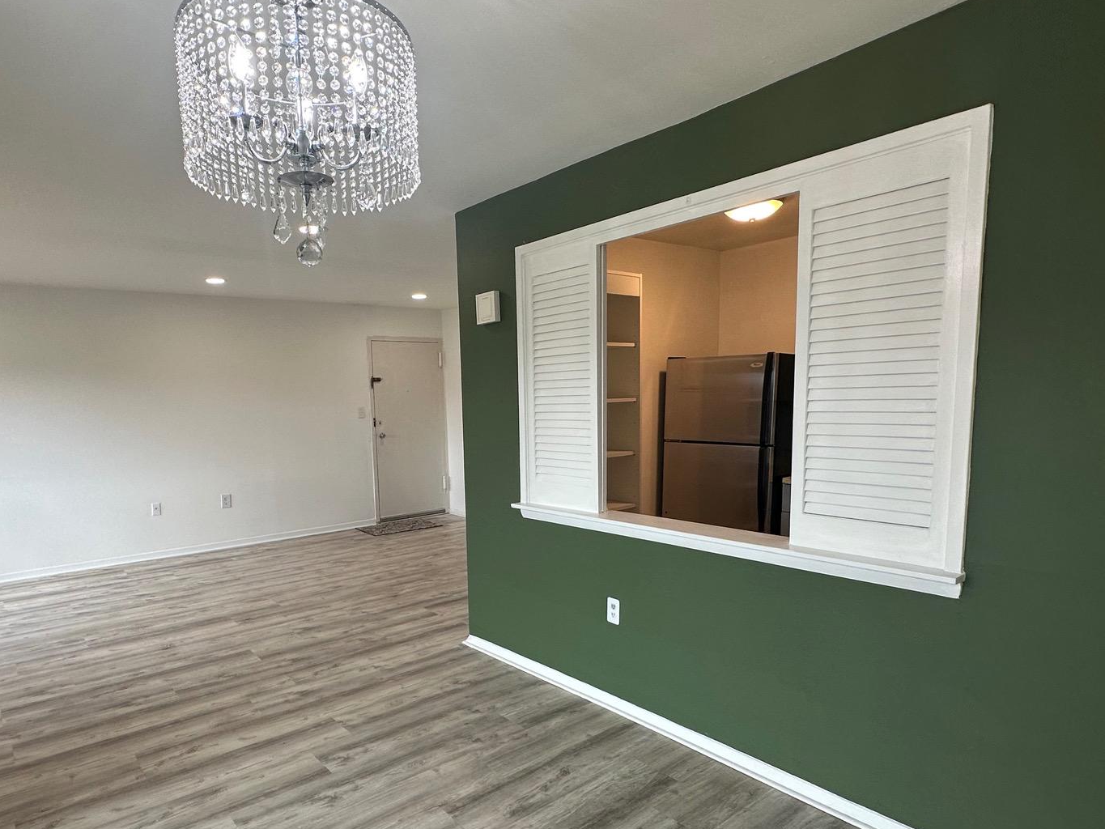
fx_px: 670
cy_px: 483
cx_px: 464
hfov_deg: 78.4
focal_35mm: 21
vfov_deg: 63.1
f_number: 2.2
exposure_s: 1/120
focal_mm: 2.22
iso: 80
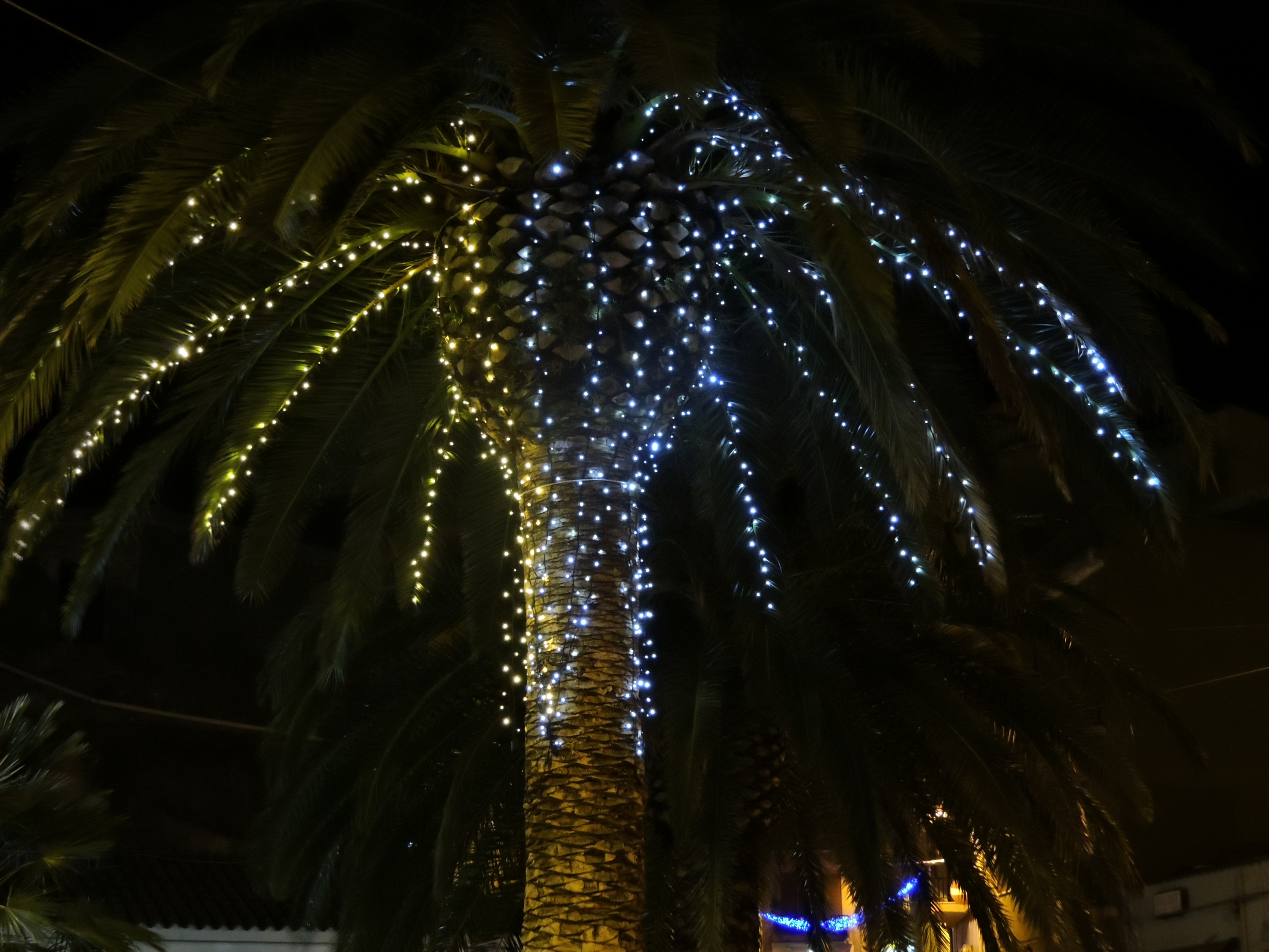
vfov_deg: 24.4
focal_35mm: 60
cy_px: 476
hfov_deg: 32.2
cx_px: 634
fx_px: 2200
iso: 1400
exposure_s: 1/15
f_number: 4.2
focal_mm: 10.7
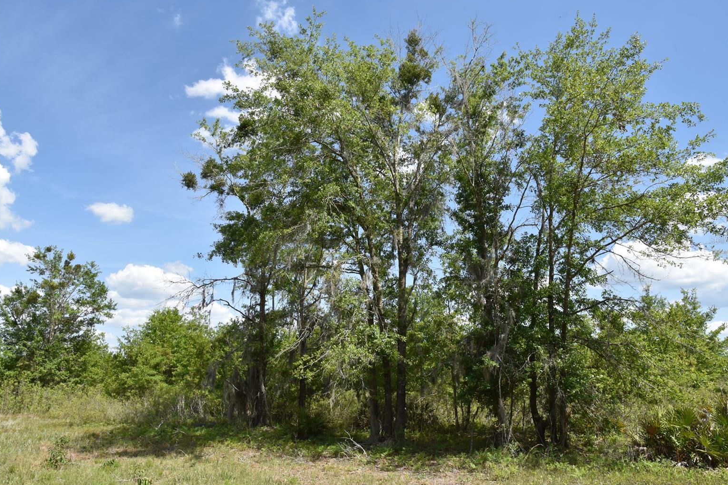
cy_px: 240
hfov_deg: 71.5
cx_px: 373
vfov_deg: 51.3
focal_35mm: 25
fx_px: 506
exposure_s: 1/800
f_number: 14
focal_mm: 24
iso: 1250
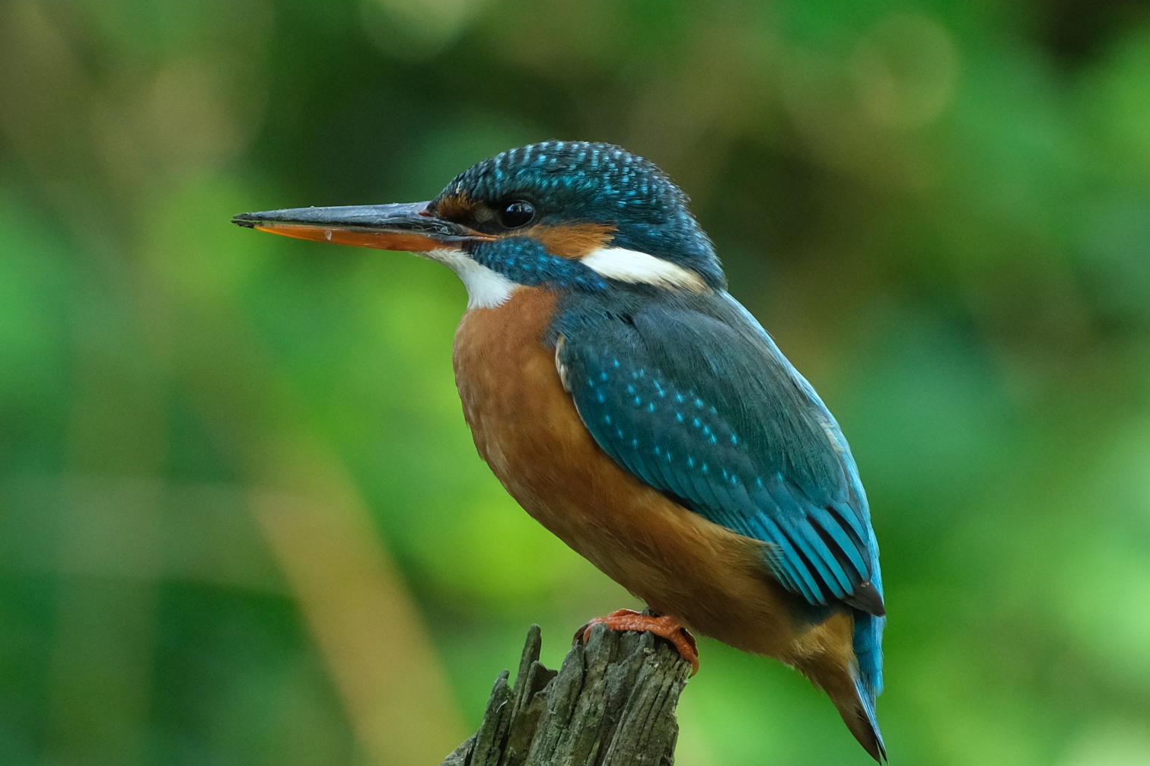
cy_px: 390
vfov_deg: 3.6
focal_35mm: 386
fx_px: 12328
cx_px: 578
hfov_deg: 5.3
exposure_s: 1/125
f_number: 5.6
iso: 1250
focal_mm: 239.8
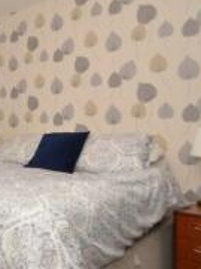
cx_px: -46
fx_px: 295
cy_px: 127
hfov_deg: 31.0
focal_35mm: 38
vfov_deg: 49.0
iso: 100
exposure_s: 1/15
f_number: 3.5
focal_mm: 10
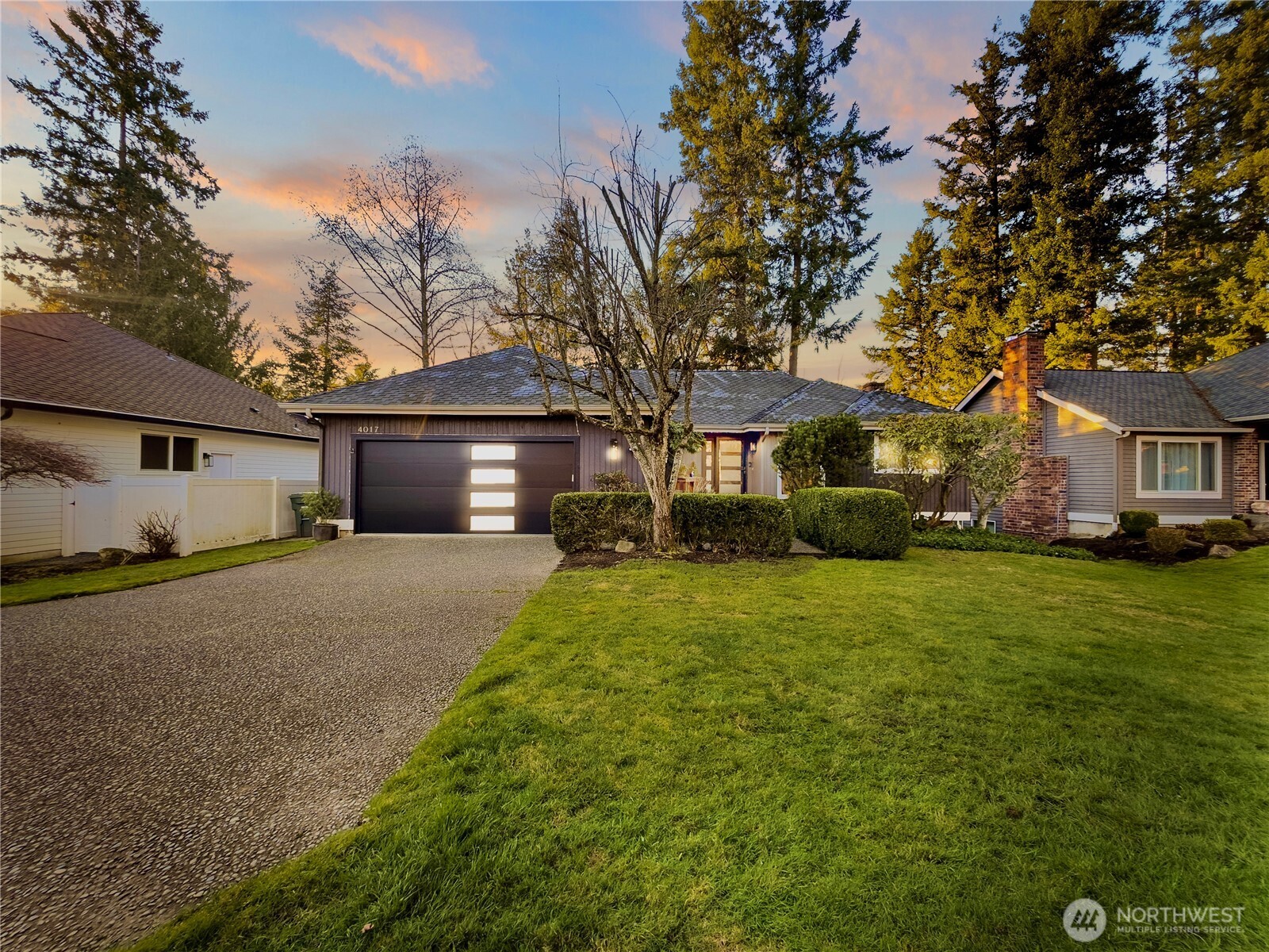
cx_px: 634
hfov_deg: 102.1
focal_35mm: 14
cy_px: 476
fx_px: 513
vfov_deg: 85.7
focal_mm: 2.22
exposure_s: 1/100
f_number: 2.2
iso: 64
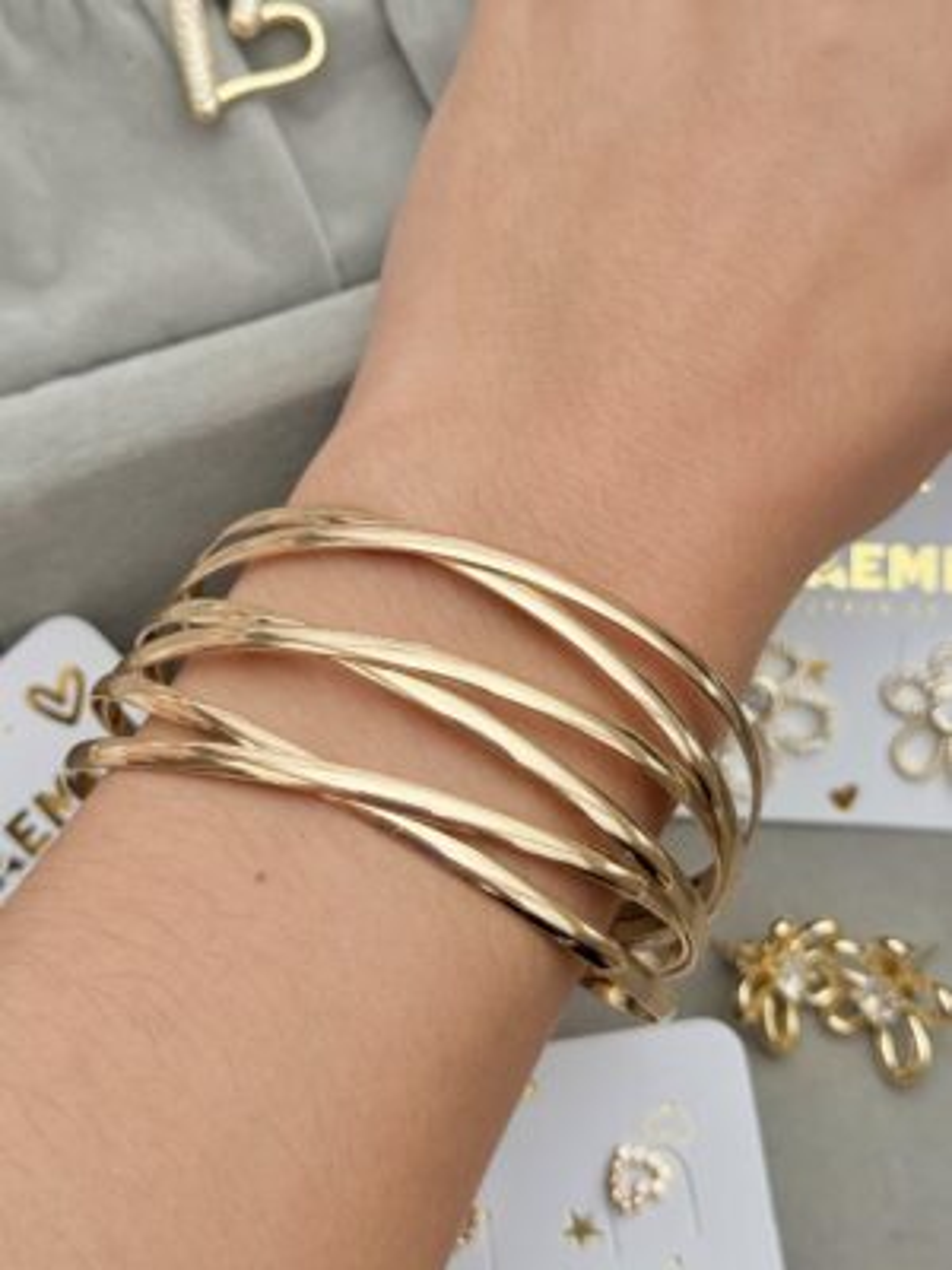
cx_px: 476
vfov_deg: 39.7
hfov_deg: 30.3
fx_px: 1760
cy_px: 635
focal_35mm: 48
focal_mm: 6.76
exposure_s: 1/359
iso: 64
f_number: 1.78
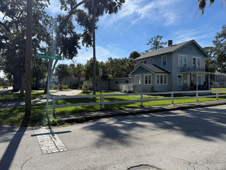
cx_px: 109
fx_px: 163
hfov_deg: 69.4
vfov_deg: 54.9
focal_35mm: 25
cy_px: 83
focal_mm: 6.76
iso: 80
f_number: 1.78
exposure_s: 1/4975
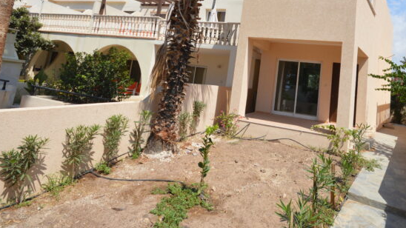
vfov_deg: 48.9
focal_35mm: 22
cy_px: 50
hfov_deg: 79.9
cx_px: 251
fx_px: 237
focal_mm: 10
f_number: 8
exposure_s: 1/250
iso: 100
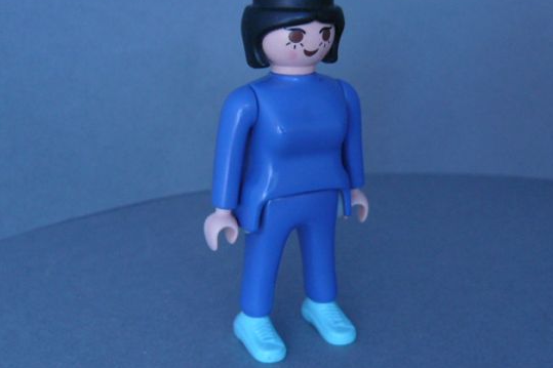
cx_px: 281
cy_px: 165
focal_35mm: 51
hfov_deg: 38.9
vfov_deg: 26.5
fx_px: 783
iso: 200
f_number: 2.8
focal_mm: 6
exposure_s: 1
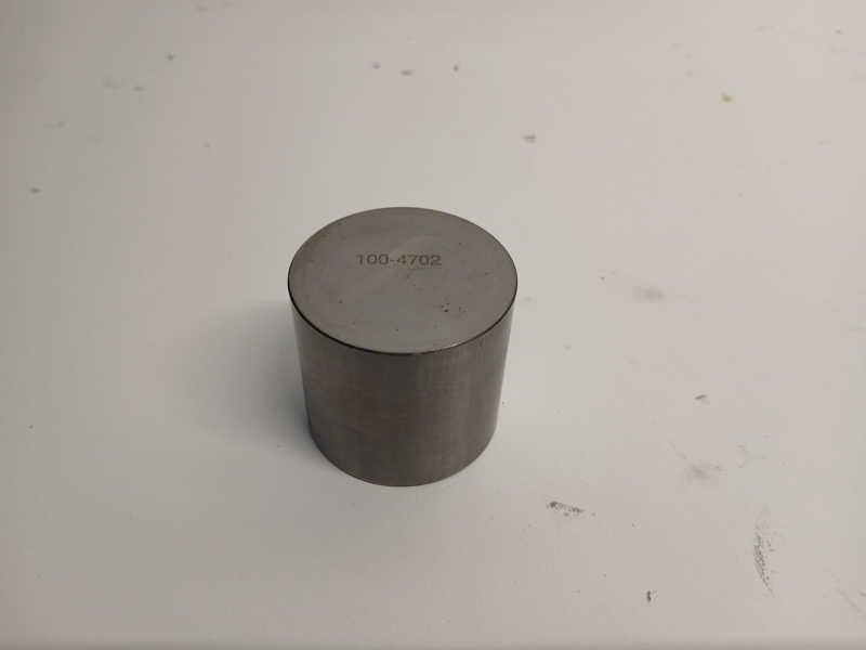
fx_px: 650
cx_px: 433
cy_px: 325
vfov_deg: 53.1
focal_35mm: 26
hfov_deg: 67.3
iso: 64
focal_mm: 3.98
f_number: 1.8
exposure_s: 1/60
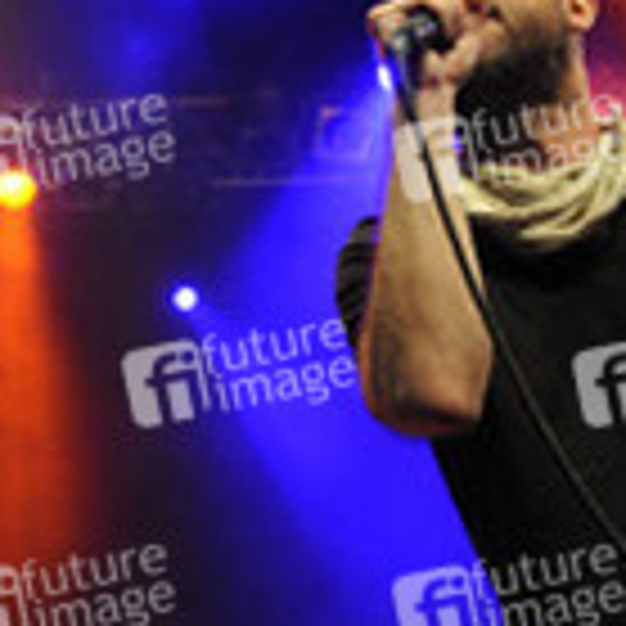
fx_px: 1575
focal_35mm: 77
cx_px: 119
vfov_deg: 22.5
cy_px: 261
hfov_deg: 22.2
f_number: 4
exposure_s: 1/100
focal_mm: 28
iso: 4000
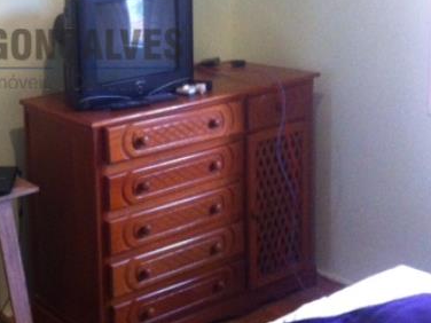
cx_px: 38
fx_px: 834
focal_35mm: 67
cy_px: 65
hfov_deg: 27.8
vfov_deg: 21.7
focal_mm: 3.85
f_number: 2.8
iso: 400
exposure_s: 1/17
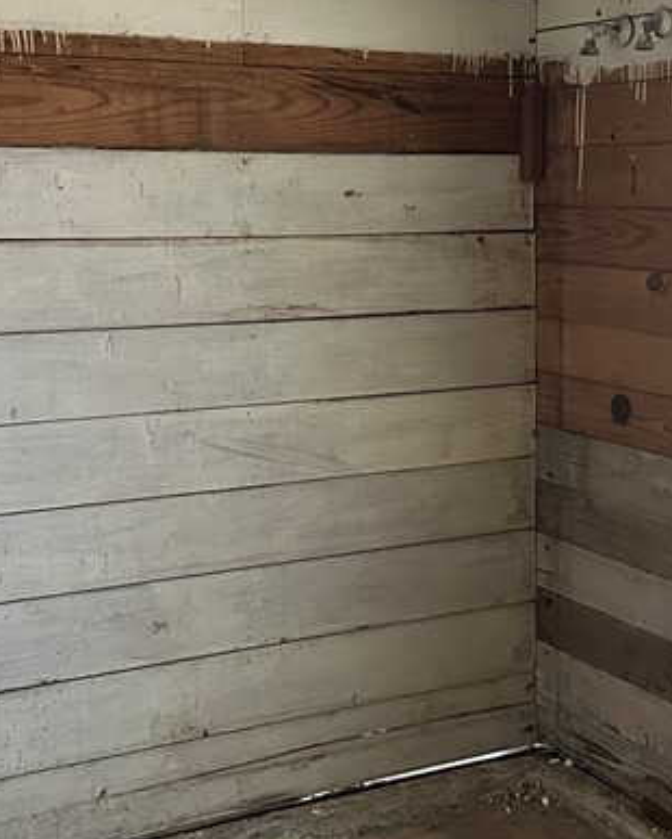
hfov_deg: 24.5
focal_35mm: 62
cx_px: 438
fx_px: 1540
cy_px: 360
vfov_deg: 30.4
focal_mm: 6.86
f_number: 1.78
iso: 1000
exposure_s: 1/42
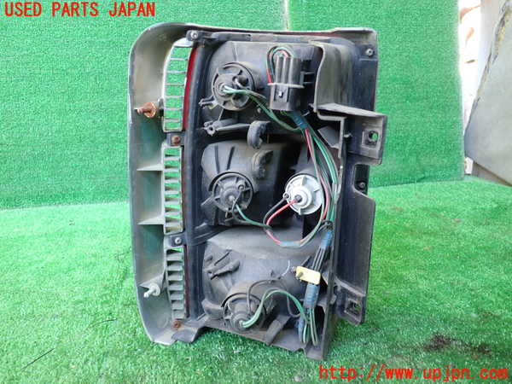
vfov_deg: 46.8
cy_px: 192
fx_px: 444
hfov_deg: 60.0
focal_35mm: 30
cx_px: 256
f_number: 2.3
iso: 200
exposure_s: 1/50
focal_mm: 5.4
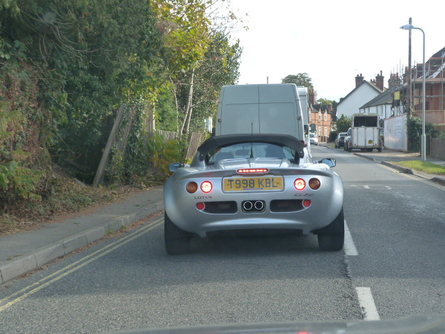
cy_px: 167
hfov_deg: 26.7
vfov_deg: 20.2
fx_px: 938
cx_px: 222
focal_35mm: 73
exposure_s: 1/250
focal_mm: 13.2
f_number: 4
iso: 250
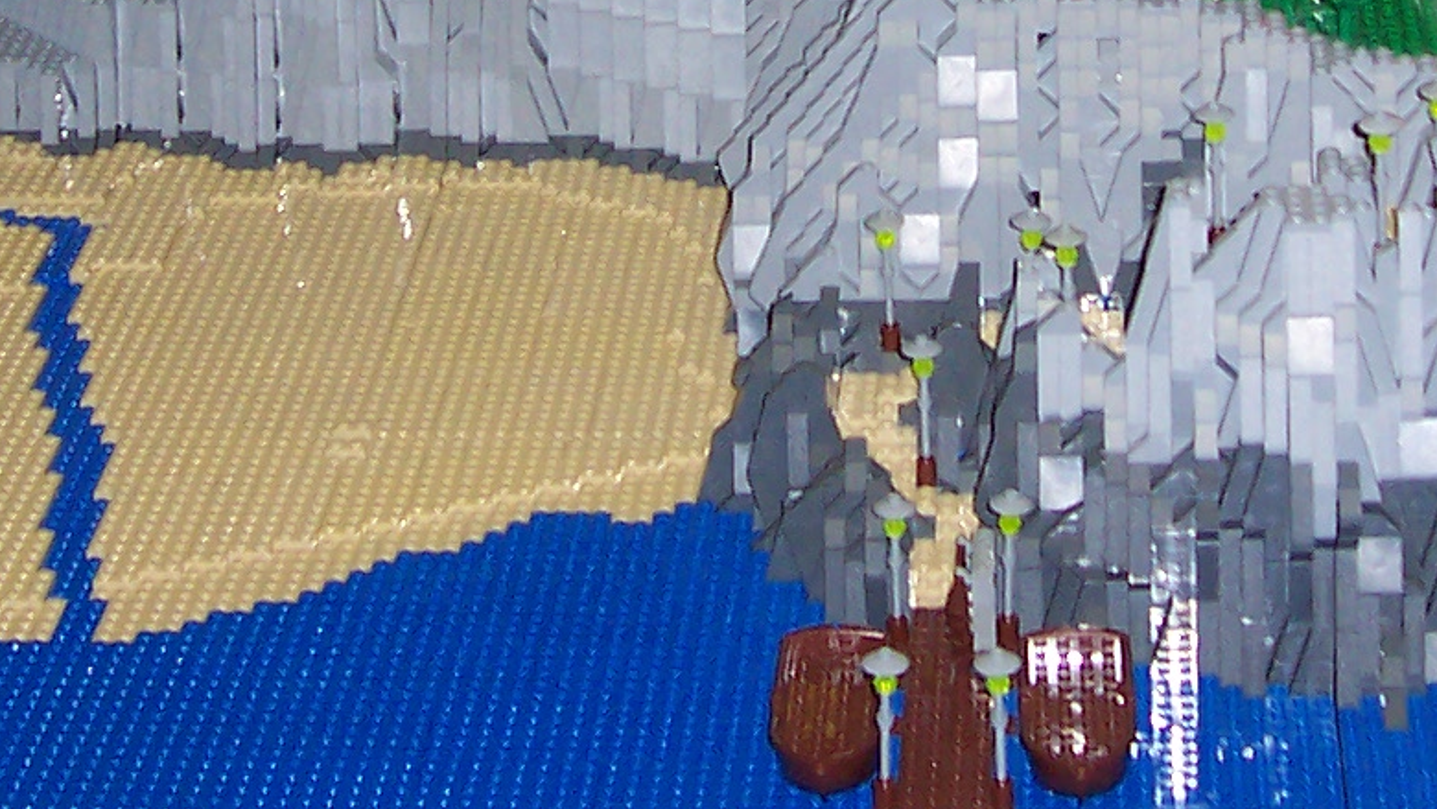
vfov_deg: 11.3
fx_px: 4001
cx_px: 923
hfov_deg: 20.3
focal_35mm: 105
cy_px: -241
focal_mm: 5.6
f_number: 2.8
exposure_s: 1/60
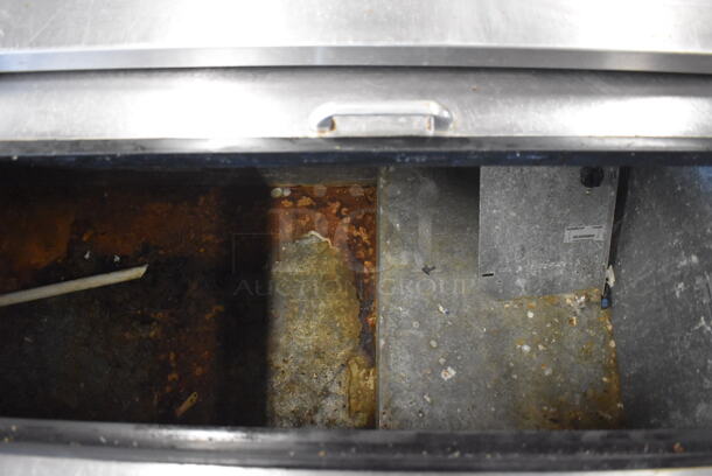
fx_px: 534
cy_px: 238
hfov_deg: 67.3
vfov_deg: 48.0
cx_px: 356
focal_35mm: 27
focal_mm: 18
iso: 6400
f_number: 3.5
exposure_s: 1/125
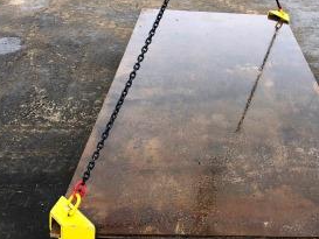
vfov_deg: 31.4
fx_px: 424
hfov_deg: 40.4
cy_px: 91
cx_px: 227
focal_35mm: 46
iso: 64
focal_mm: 3.99
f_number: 1.8
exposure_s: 1/17
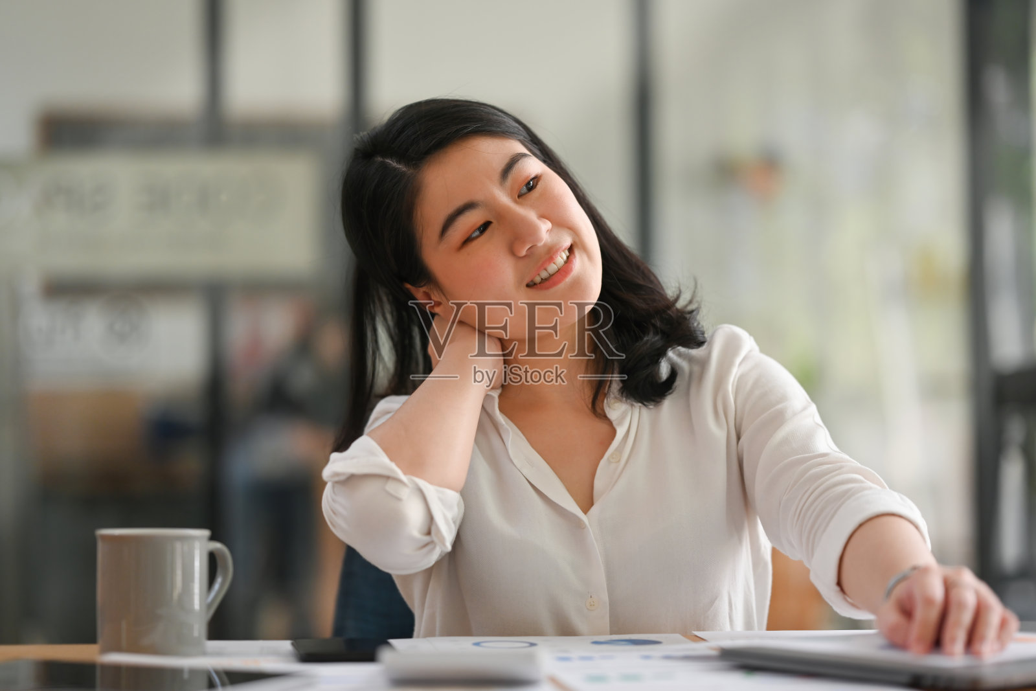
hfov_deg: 23.9
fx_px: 2446
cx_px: 518
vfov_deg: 16.1
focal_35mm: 85
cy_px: 346
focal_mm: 85
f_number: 1.8
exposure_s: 1/800
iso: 250
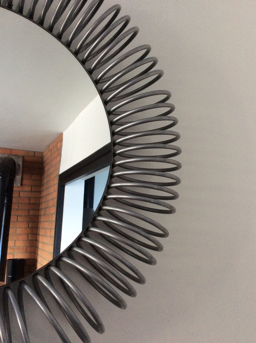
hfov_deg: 44.1
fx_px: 316
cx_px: 128
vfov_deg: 56.9
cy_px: 172
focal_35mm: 32
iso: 125
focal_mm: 3.3
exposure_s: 1/25
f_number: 2.4
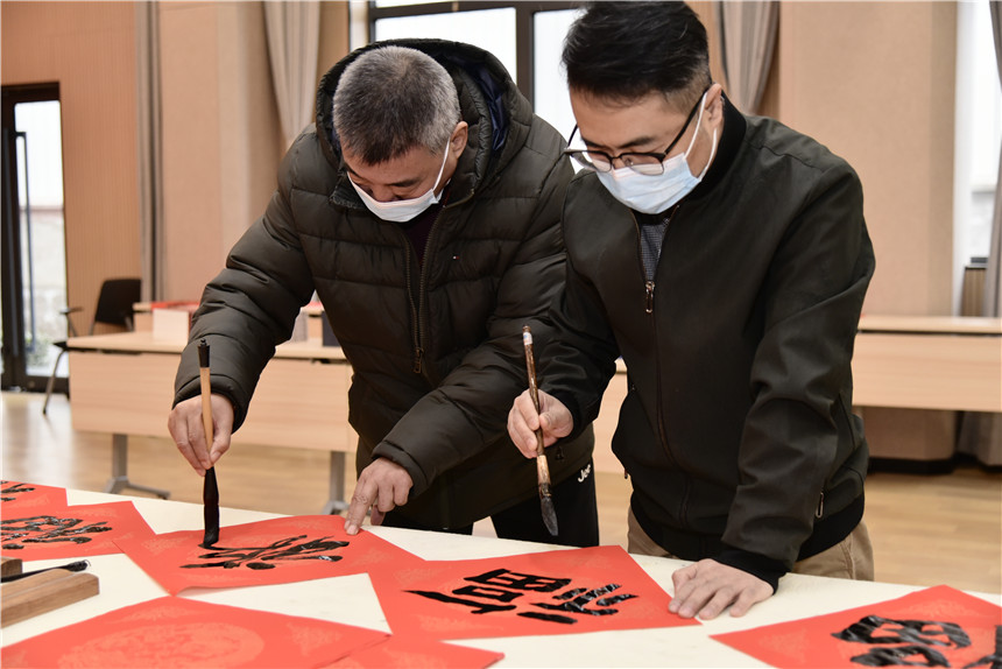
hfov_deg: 41.1
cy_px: 334
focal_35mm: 48
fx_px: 1336
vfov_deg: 28.1
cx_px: 501
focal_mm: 48
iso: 1600
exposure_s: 1/200
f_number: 4
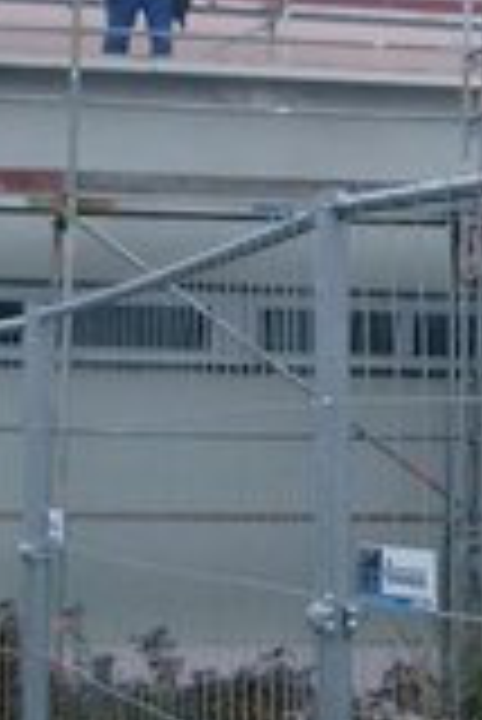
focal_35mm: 144
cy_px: 315
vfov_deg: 14.2
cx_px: 608
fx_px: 2886
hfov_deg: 9.4
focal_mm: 7.6
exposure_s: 1/200
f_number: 2.6
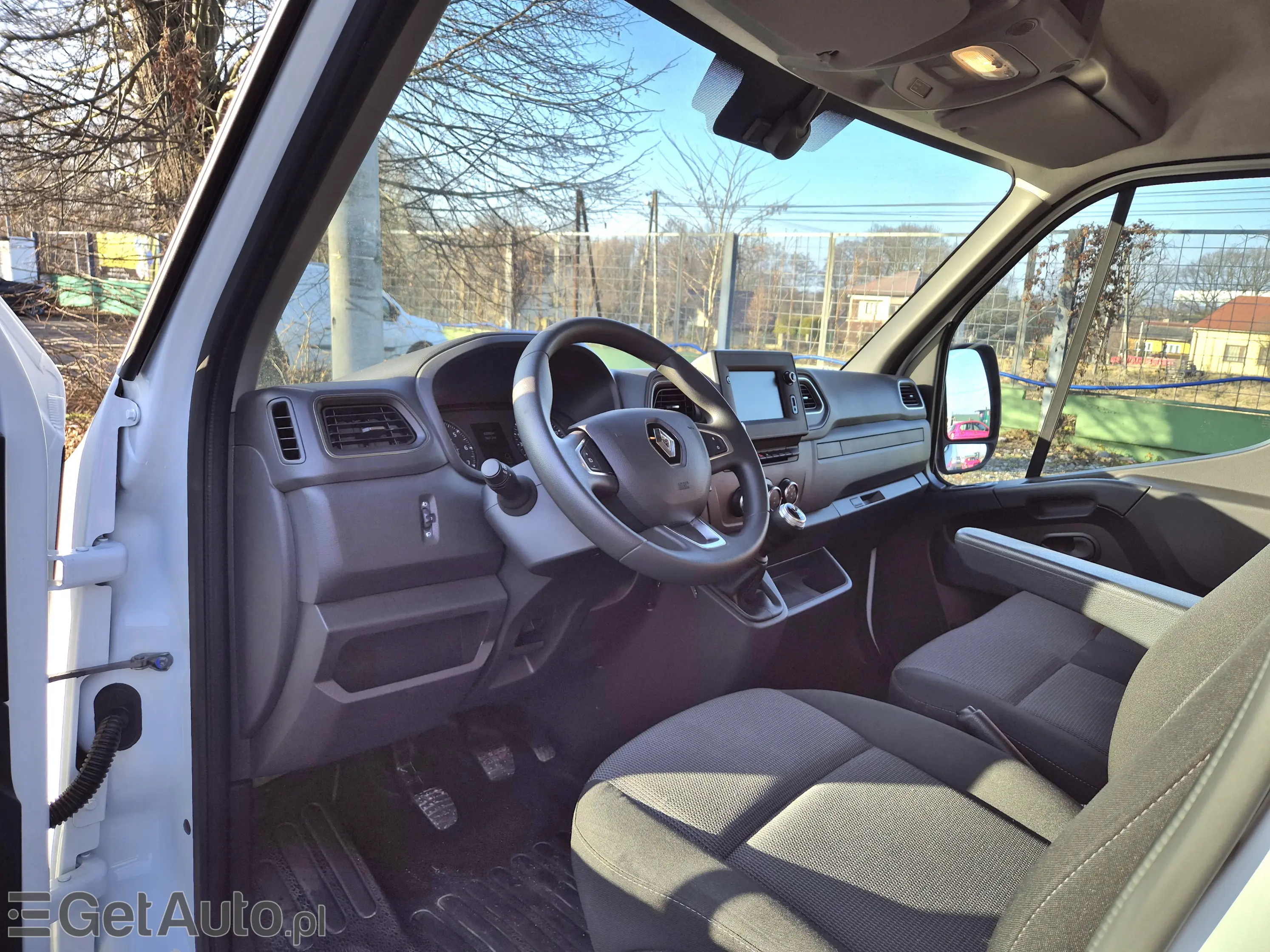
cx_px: 635
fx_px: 844
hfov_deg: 73.9
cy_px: 476
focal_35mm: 23
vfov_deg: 58.9
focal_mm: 5.4
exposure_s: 1/435
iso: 25
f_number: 1.8
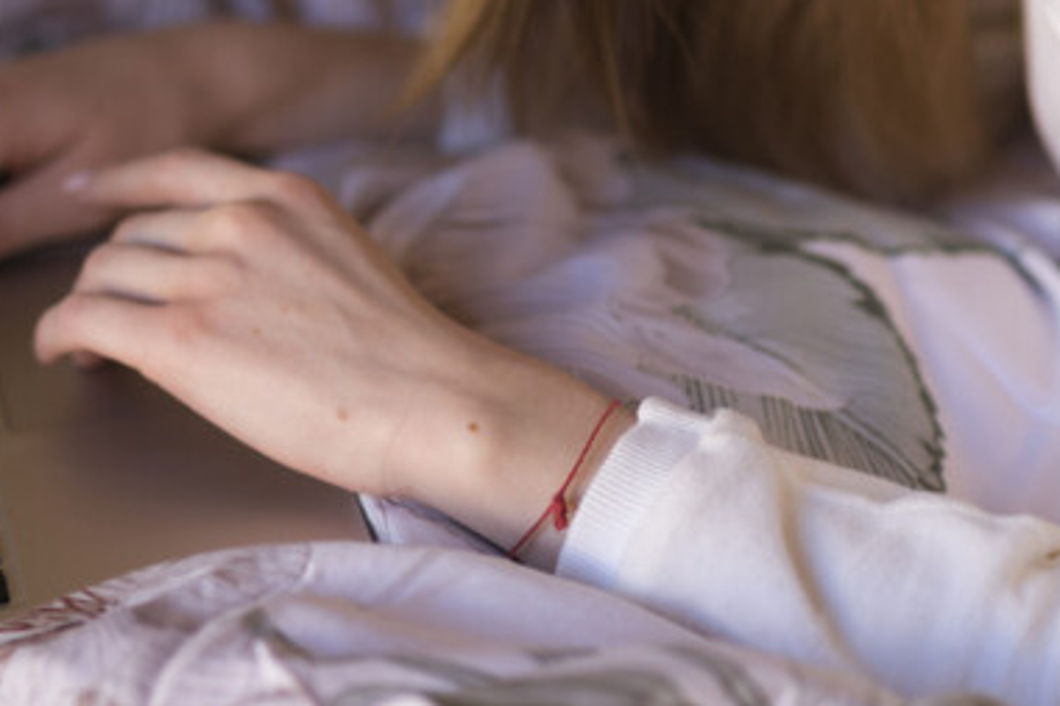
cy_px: 213
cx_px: 331
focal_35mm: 160
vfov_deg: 8.6
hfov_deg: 12.8
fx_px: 4709
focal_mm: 85
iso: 200
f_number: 2
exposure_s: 1/160
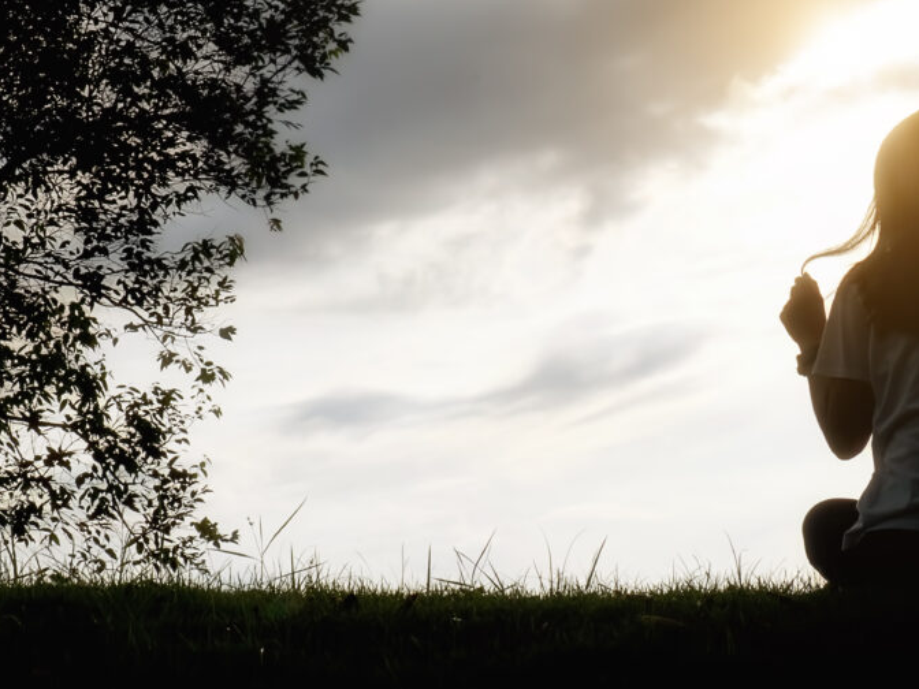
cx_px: 543
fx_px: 2841
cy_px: 345
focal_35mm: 107
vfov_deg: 13.8
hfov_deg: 18.4
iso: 250
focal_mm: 48.4
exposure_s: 1/125
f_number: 22
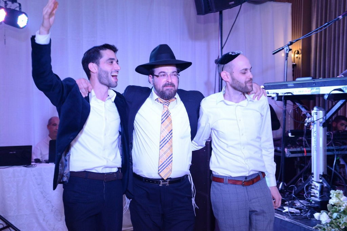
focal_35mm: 50
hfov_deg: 39.6
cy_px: 116
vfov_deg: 27.0
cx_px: 174
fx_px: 482
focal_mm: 50
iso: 3200
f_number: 5.6
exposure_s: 1/125
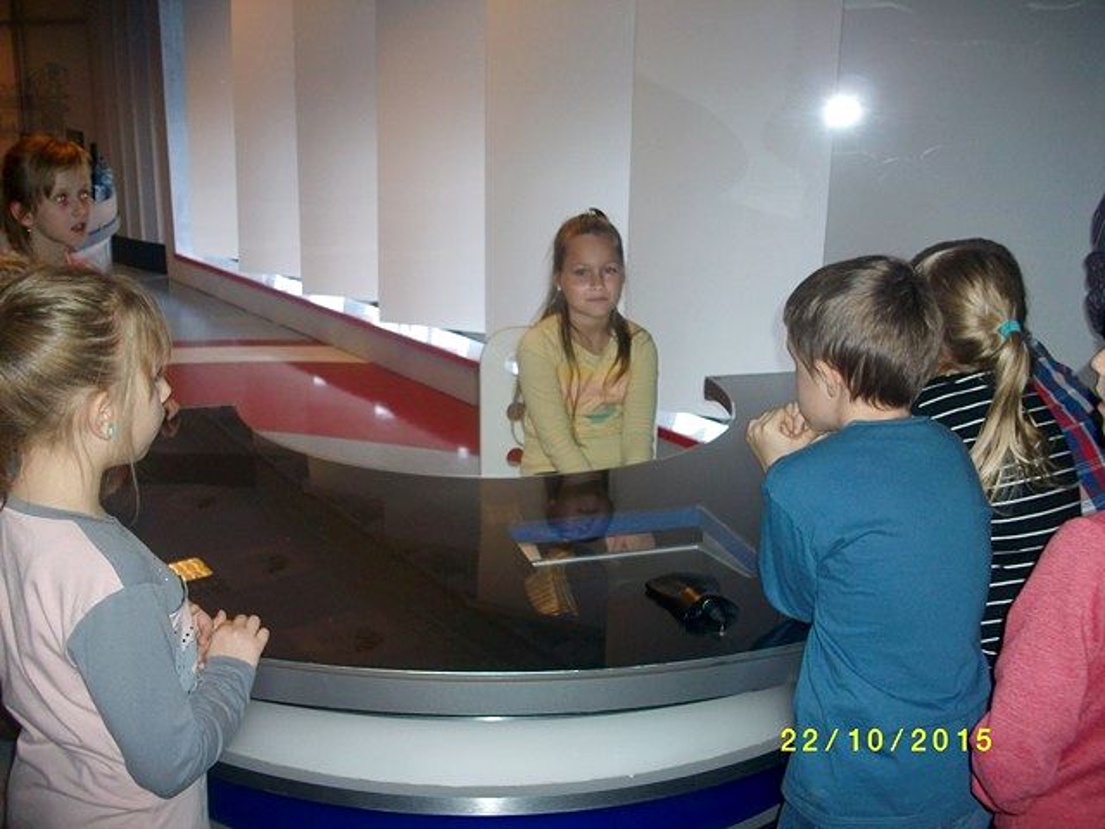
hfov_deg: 56.8
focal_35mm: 32
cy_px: 414
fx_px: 1021
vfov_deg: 44.2
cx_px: 552
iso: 125
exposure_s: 1/40
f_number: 2.9
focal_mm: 5.7
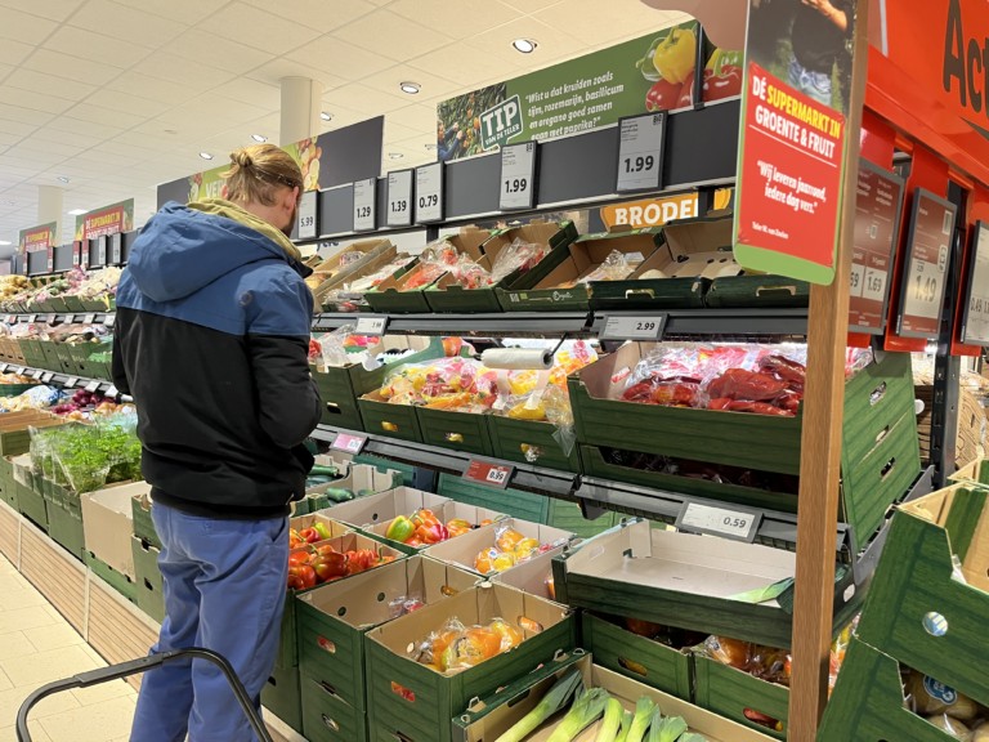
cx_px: 494
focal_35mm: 26
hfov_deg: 67.3
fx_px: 743
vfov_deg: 53.1
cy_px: 371
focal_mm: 5.1
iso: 80
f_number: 1.6
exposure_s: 1/50
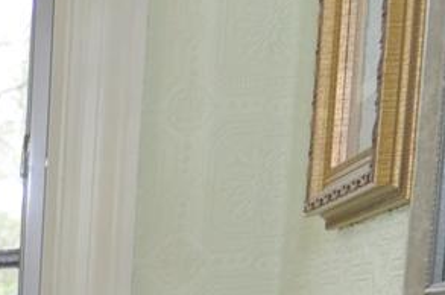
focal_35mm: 126
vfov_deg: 9.2
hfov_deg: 12.8
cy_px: 806
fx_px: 1554
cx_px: -600
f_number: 4.8
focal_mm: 12
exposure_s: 1/90
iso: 250
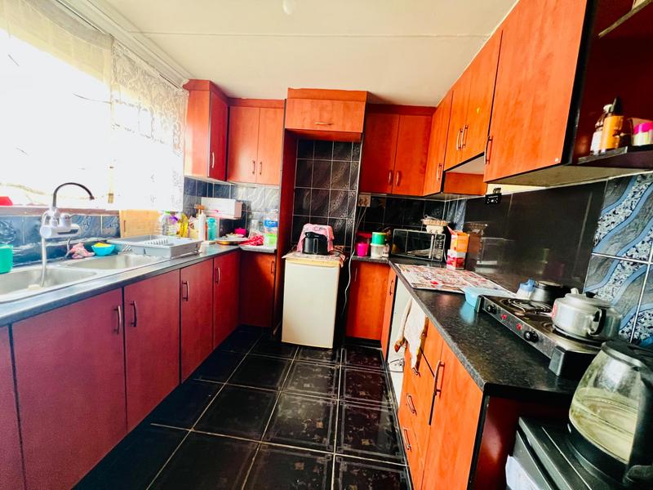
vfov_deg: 89.9
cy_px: 245
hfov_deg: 106.2
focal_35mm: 13
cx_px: 326
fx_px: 245
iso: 400
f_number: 1.8
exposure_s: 1/60
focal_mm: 1.57
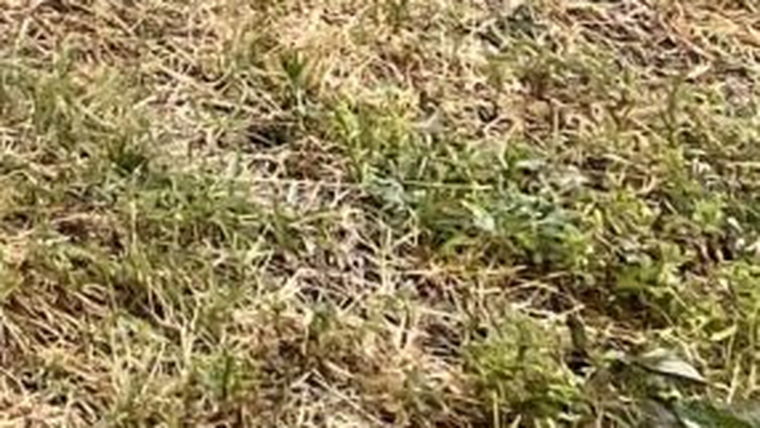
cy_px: -946
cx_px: -1679
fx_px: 3830
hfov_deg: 8.8
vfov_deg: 5.9
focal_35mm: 190
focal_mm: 5.7
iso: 50
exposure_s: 1/924
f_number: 1.5
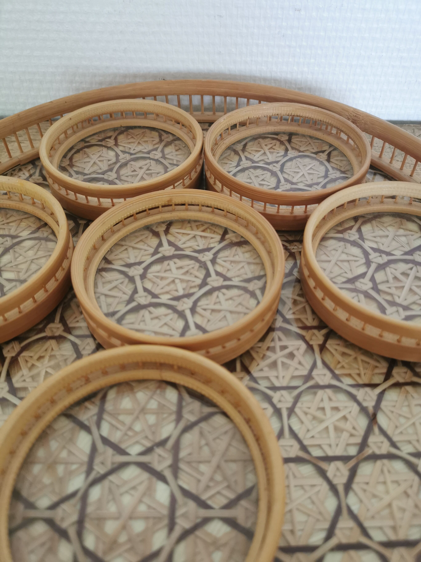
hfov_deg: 51.4
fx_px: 438
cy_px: 281
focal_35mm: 27
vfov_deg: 65.3
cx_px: 210
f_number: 1.8
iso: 125
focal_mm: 5.58
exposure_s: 1/50
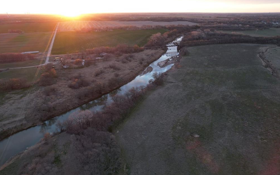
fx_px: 176
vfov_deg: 53.0
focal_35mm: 23
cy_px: 83
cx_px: 137
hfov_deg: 77.1
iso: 100
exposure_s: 1/60
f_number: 2.8
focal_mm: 8.38
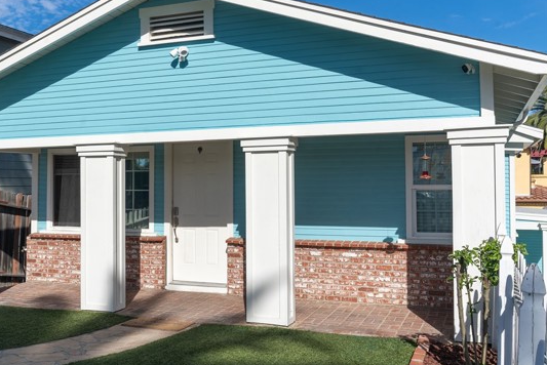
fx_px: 638
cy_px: 171
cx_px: 224
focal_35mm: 42
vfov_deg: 31.9
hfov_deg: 46.2
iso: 80
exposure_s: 1/320
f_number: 10
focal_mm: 35
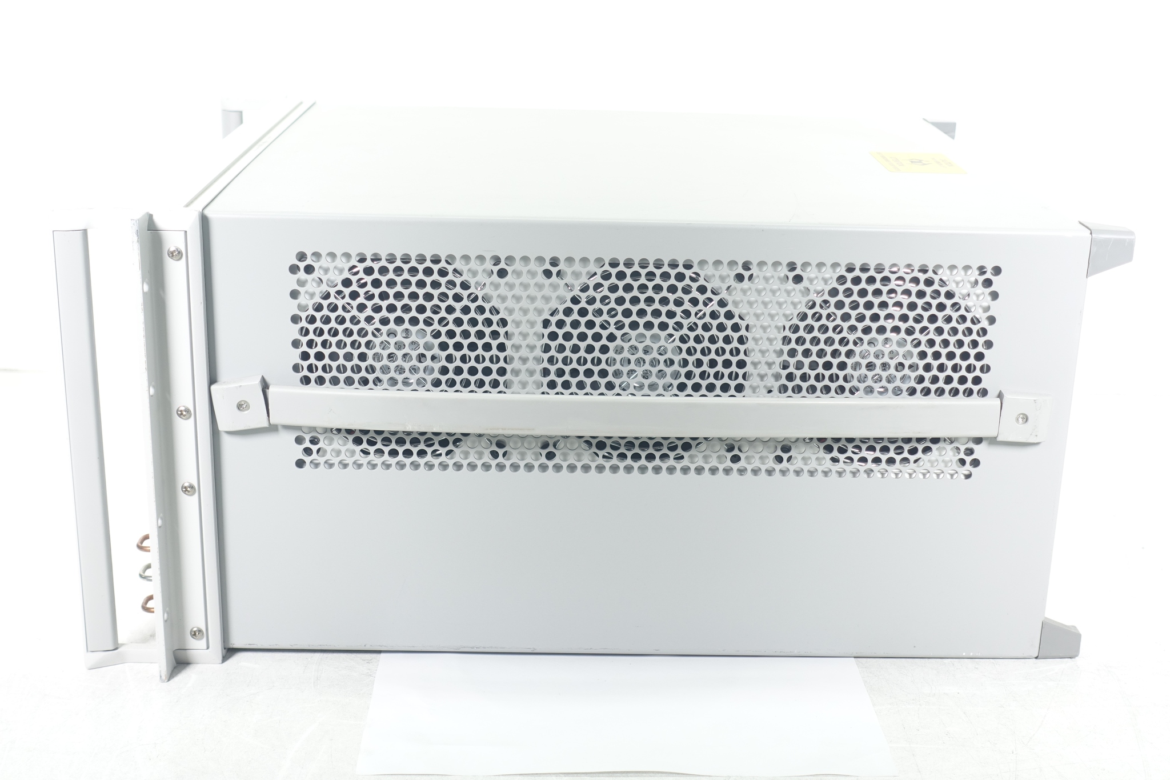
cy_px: 390
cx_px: 585
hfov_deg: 39.6
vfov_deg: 27.0
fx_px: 1625
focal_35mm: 50
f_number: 2.8
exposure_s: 1/100
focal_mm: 18.51
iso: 125
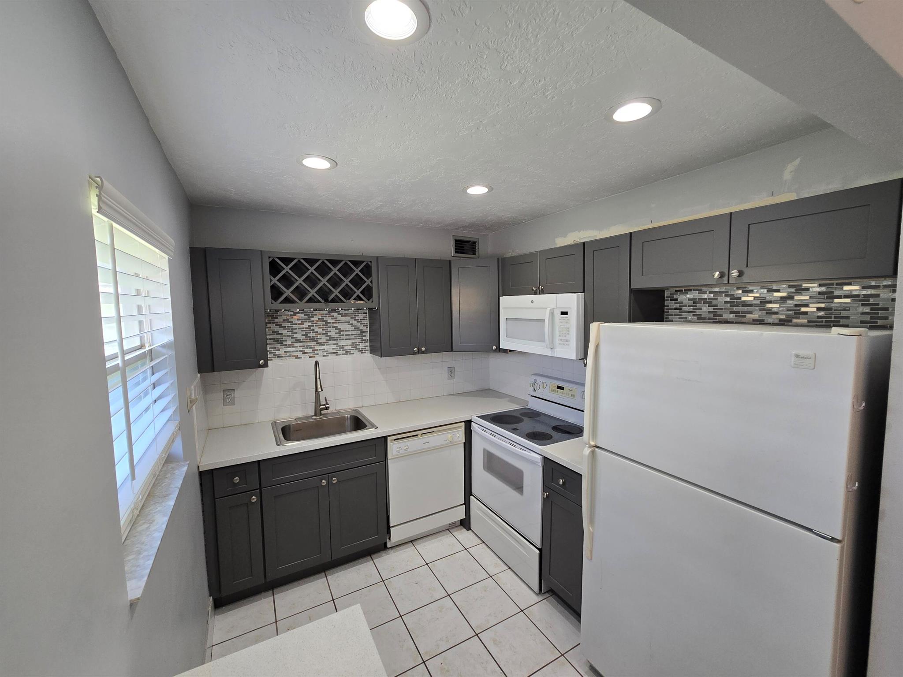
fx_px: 339
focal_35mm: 13
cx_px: 452
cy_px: 338
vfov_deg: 89.9
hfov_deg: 106.2
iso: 64
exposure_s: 1/60
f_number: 2.2
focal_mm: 2.2
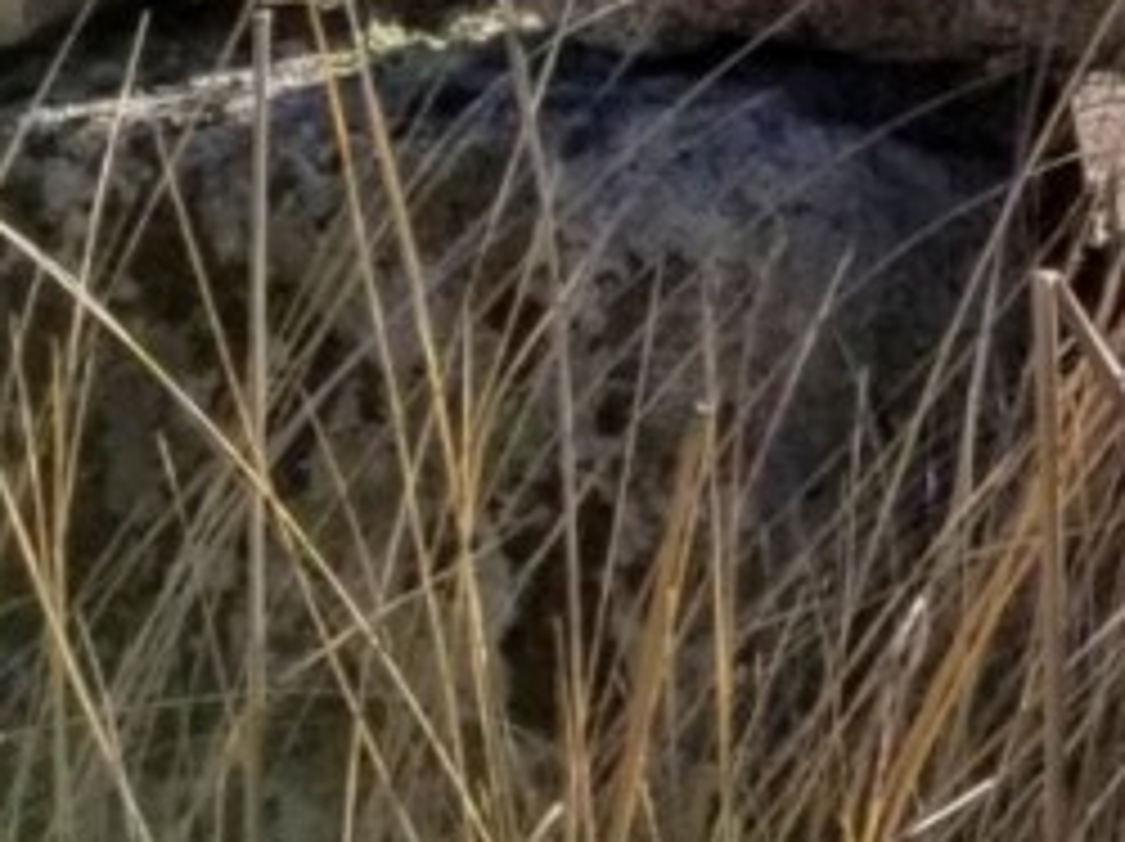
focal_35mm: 168
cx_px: 2815
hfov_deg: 10.1
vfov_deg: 8.0
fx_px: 5455
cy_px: -1306
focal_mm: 4.3
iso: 50
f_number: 1.7
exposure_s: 1/4608
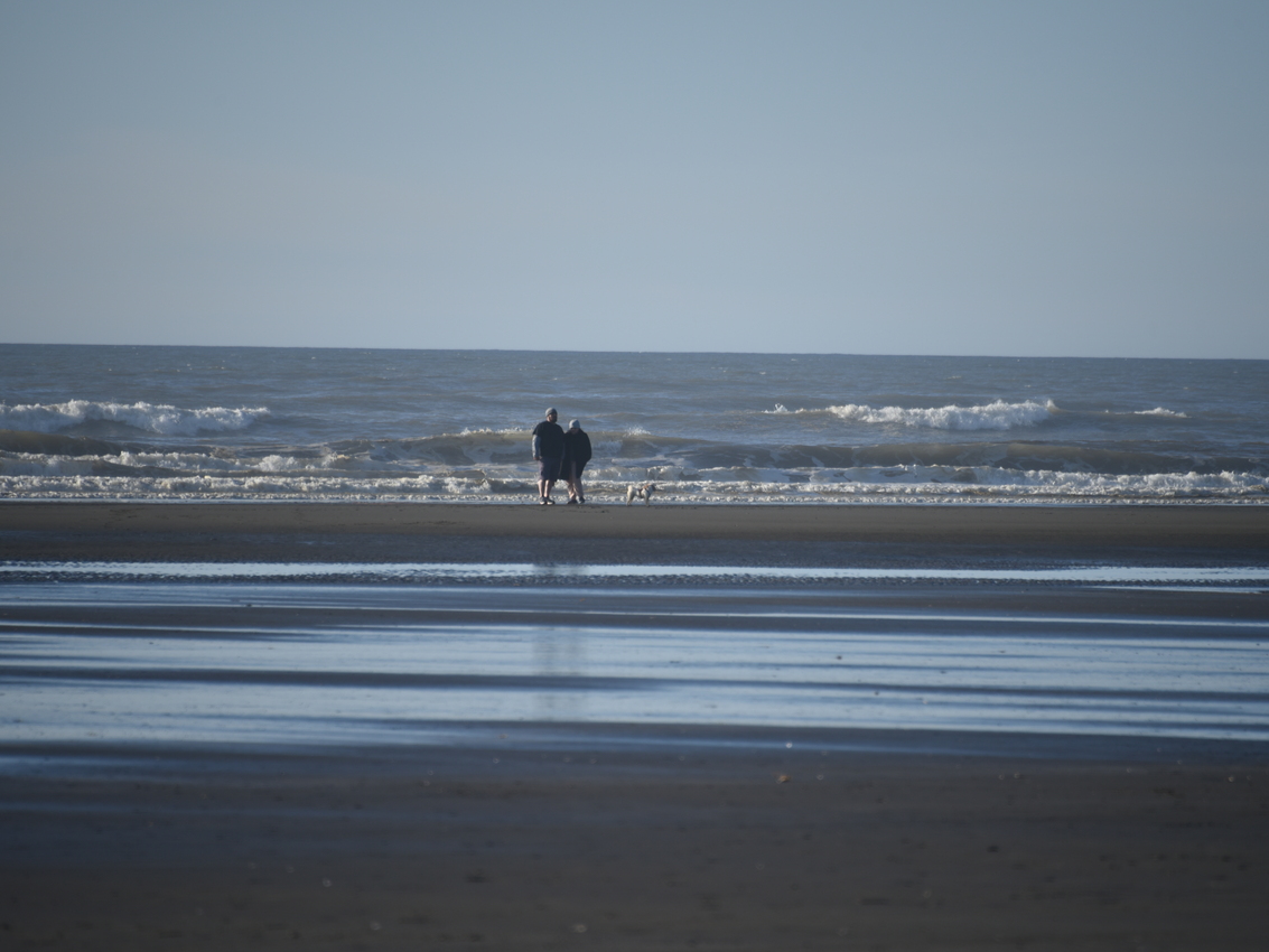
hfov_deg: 6.1
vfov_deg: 4.6
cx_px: 663
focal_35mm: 326
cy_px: 475
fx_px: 11952
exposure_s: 1/640
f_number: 5.6
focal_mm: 300
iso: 110
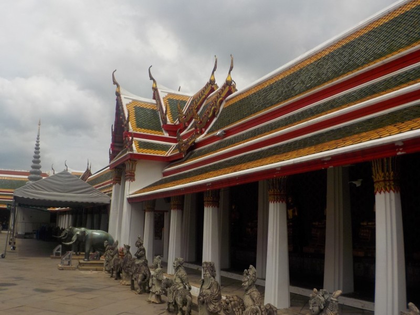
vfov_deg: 46.8
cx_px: 210
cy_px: 158
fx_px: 364
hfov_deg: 60.0
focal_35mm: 30
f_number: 6.6
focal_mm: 4.1
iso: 125
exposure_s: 1/640
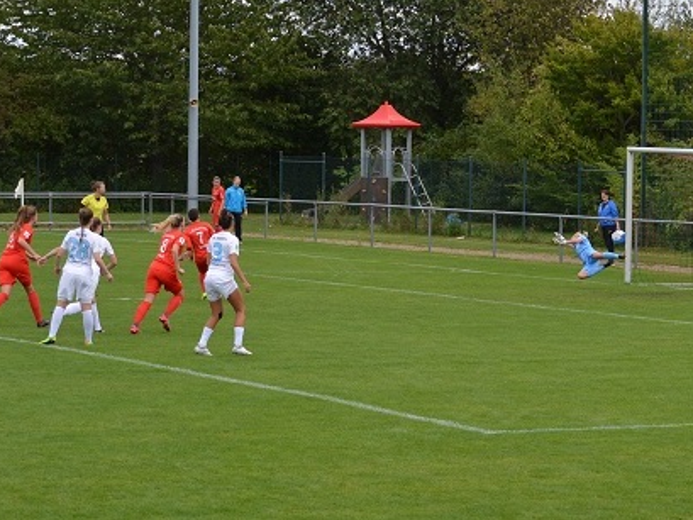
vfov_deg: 16.3
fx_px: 1813
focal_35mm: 91
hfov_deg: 21.6
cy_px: 262
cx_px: 387
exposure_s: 1/1600
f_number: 5.6
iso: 400
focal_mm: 55
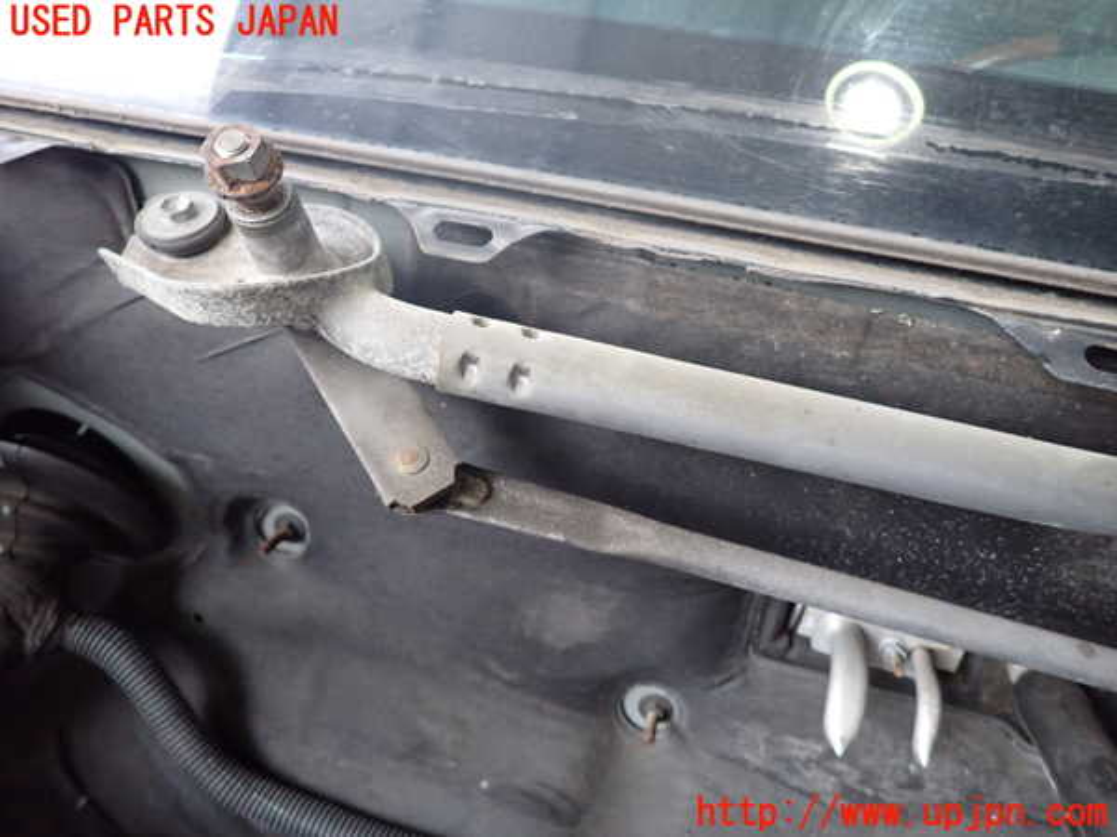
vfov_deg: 54.9
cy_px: 418
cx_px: 558
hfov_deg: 69.4
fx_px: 807
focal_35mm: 25
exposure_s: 1/200
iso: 800
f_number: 2
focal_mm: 4.5
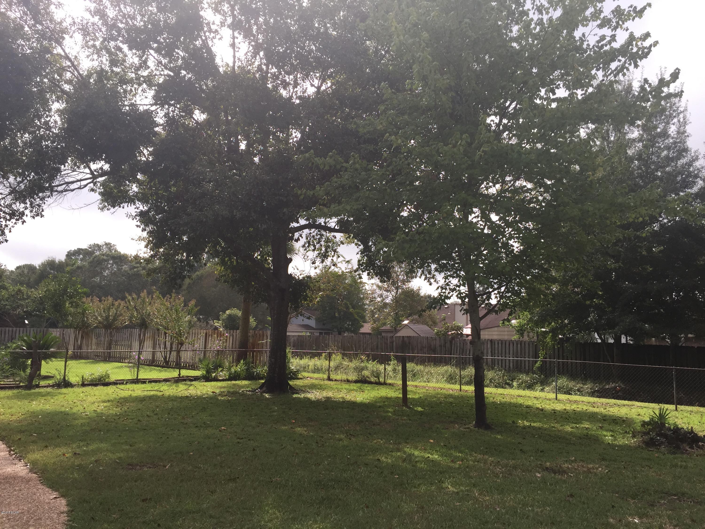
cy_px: 264
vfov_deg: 48.2
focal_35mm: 29
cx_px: 352
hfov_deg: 61.7
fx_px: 591
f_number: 2.2
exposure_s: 1/1130
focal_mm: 4.15
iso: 40
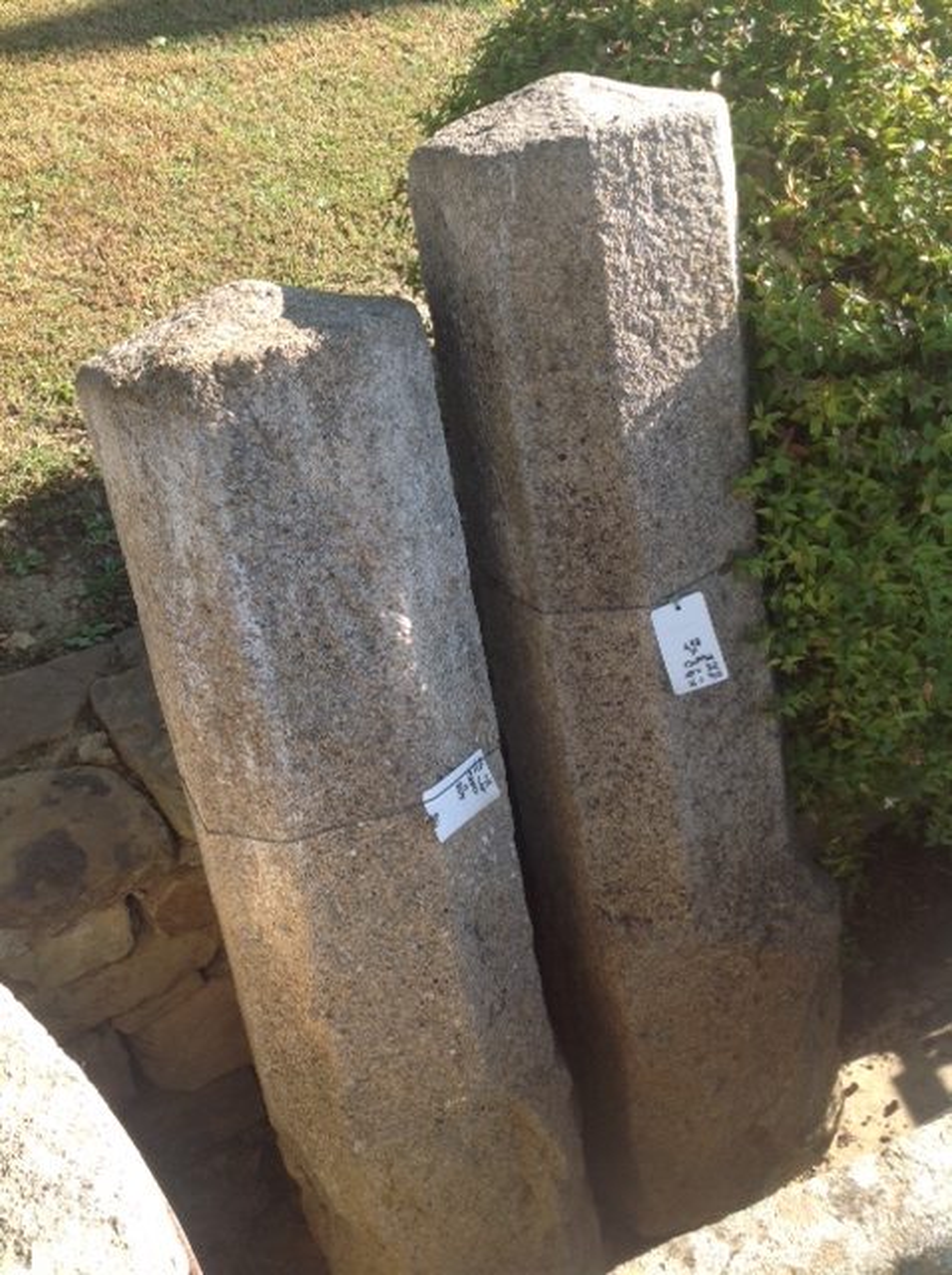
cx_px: 476
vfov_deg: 52.7
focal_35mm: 35
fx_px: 1287
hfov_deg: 40.6
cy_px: 638
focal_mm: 4.28
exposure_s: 1/351
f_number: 2.4
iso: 50
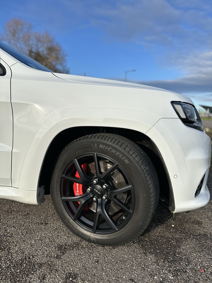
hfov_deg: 56.8
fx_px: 196
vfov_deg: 71.6
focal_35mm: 24
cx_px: 106
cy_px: 142
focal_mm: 6.86
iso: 80
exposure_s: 1/4016
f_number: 1.78
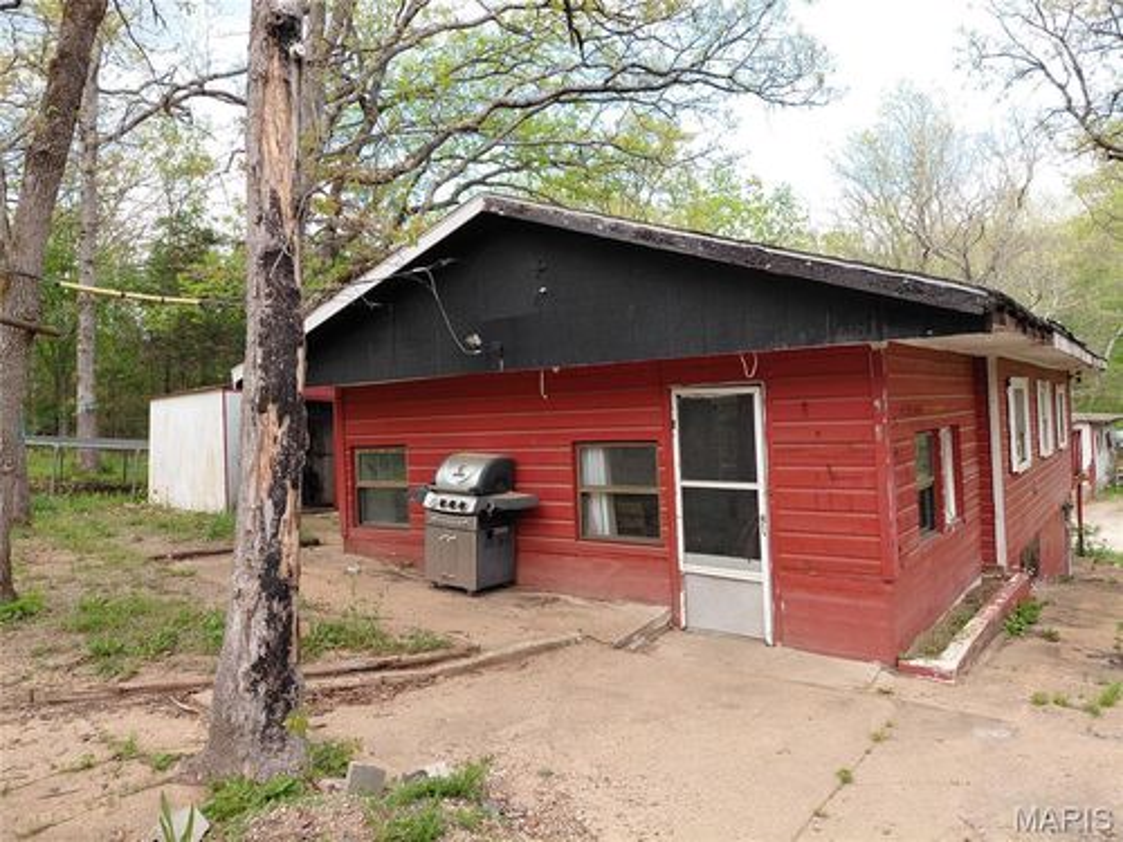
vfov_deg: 54.9
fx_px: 811
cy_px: 421
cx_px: 562
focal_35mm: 25
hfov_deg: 69.4
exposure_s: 1/412
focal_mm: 4.69
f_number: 1.8
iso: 50
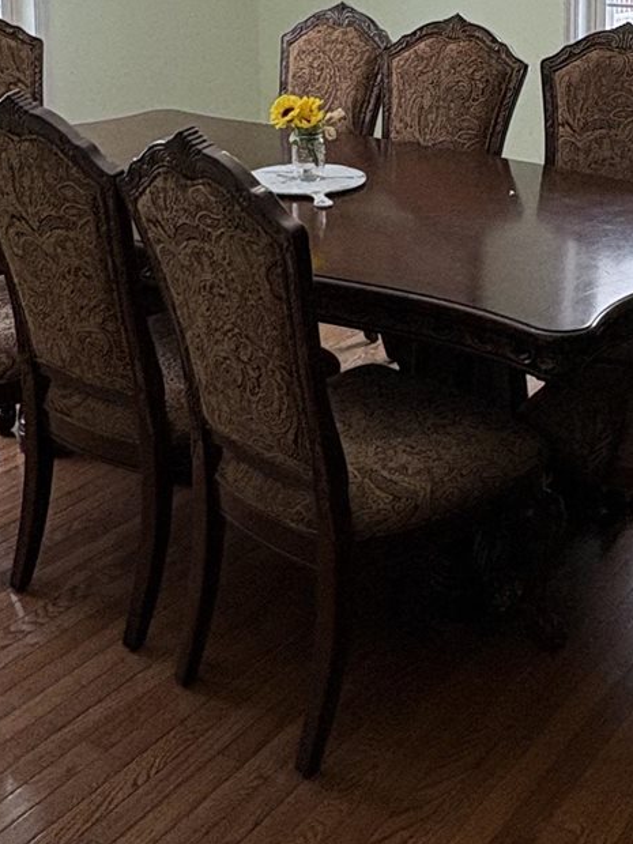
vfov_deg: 34.5
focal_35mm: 52
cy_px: 63
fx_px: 1268
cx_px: 494
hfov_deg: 27.5
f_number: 2.2
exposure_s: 1/120
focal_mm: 2.22
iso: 80
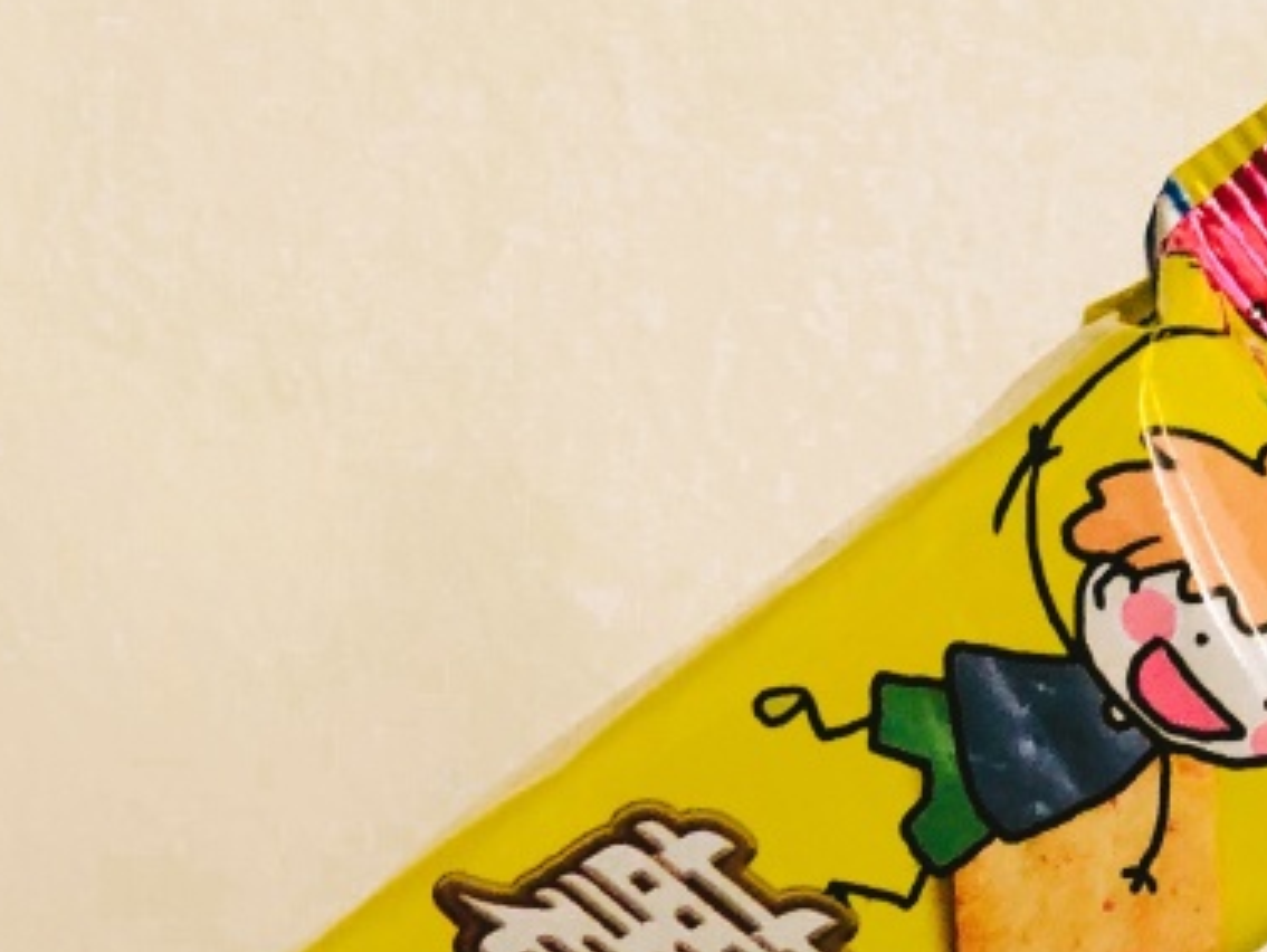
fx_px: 6043
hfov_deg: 12.0
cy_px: 1150
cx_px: 513
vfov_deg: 8.9
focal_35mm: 165
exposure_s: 1/60
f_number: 2.4
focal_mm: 6
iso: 50
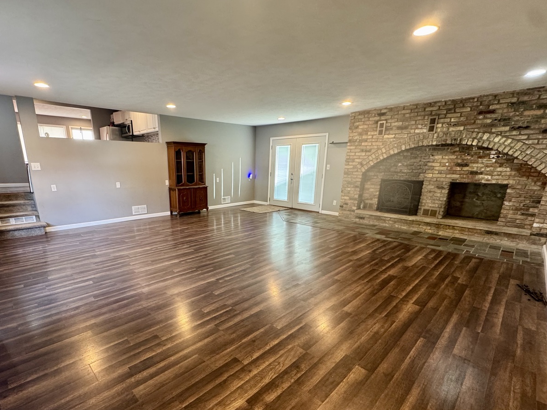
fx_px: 269
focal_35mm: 17
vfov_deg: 74.1
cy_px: 241
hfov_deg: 90.4
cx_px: 234
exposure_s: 1/60
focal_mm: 2.22
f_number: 2.2
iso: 250
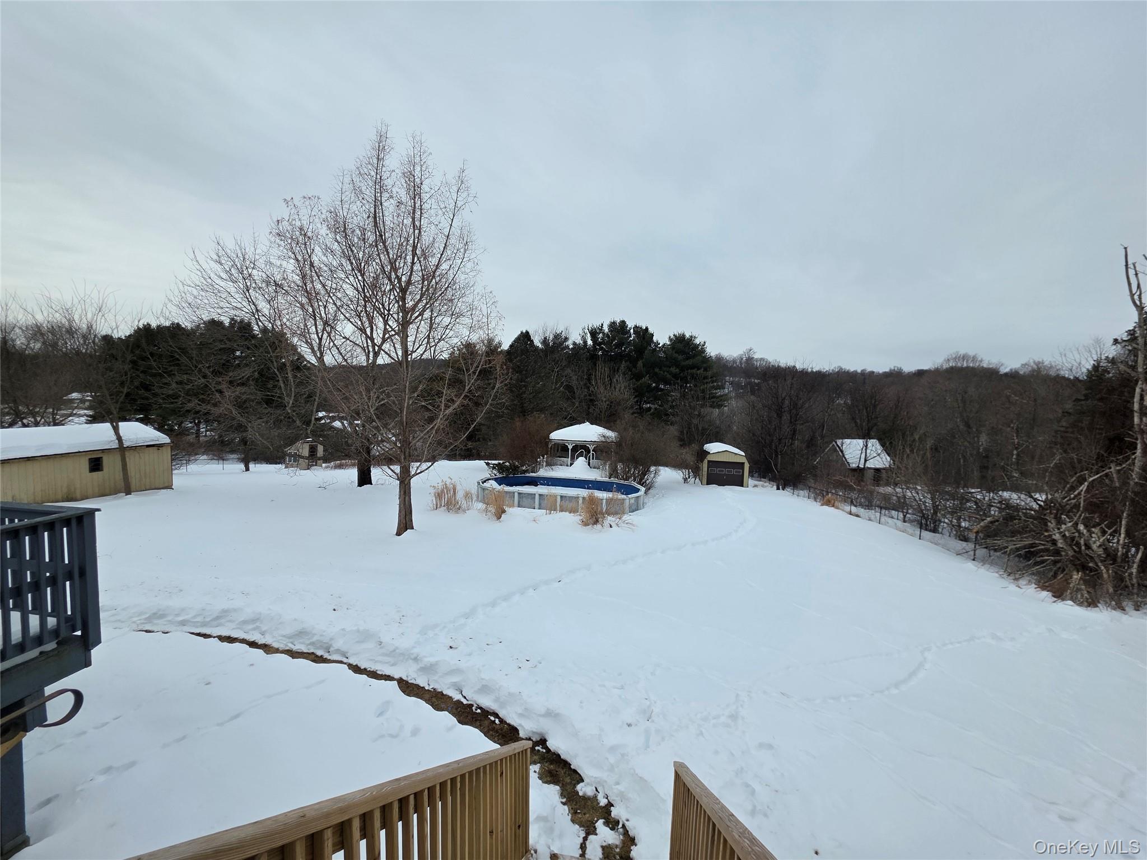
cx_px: 574
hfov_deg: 106.2
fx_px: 431
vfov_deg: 89.9
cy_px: 430
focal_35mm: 13
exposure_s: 1/3521
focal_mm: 2.2
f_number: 1.9
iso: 40
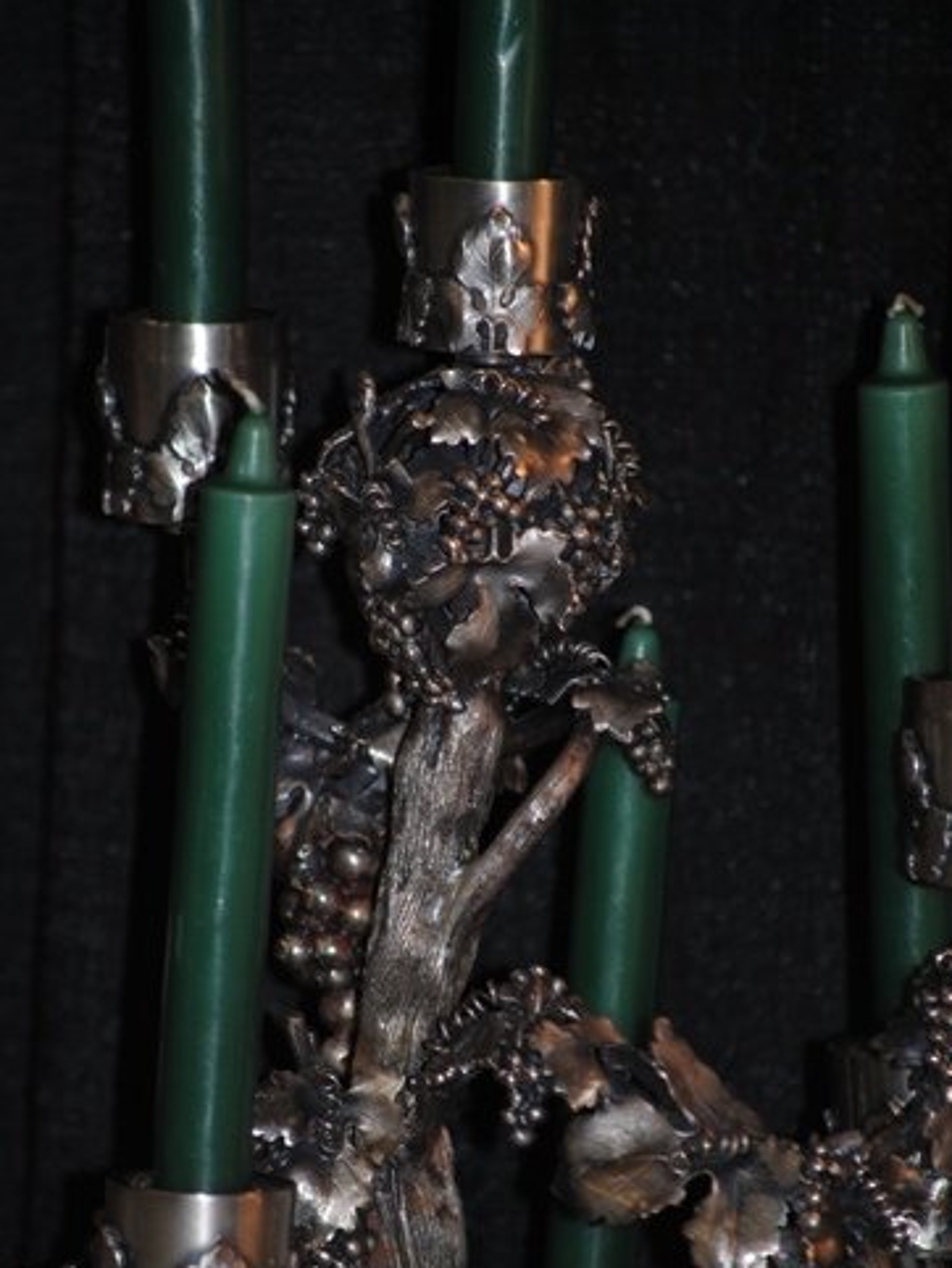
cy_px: 747
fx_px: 14032
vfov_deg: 5.2
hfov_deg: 3.9
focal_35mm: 383
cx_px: 458
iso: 200
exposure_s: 1/60
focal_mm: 200
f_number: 5.6
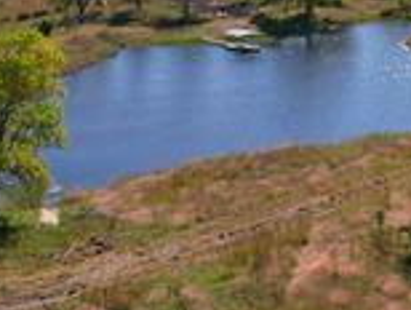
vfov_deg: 23.8
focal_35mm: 59
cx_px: 234
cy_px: -4
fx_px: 702
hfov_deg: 32.6
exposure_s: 1/100
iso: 100
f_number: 2.8
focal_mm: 8.38
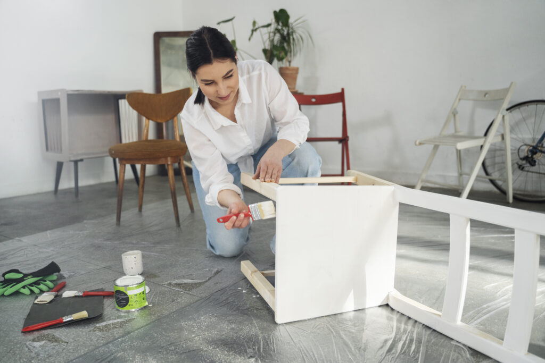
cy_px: 182
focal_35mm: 30
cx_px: 272
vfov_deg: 43.6
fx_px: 454
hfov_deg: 61.9
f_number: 2.8
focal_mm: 30
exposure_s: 1/320
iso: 640
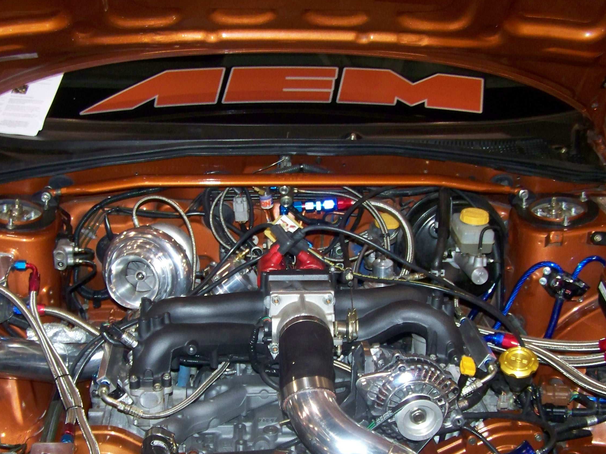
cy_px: 300
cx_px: 283
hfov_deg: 36.8
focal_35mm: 52
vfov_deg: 27.9
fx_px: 910
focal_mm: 6.3
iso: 200
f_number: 2.8
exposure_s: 1/30
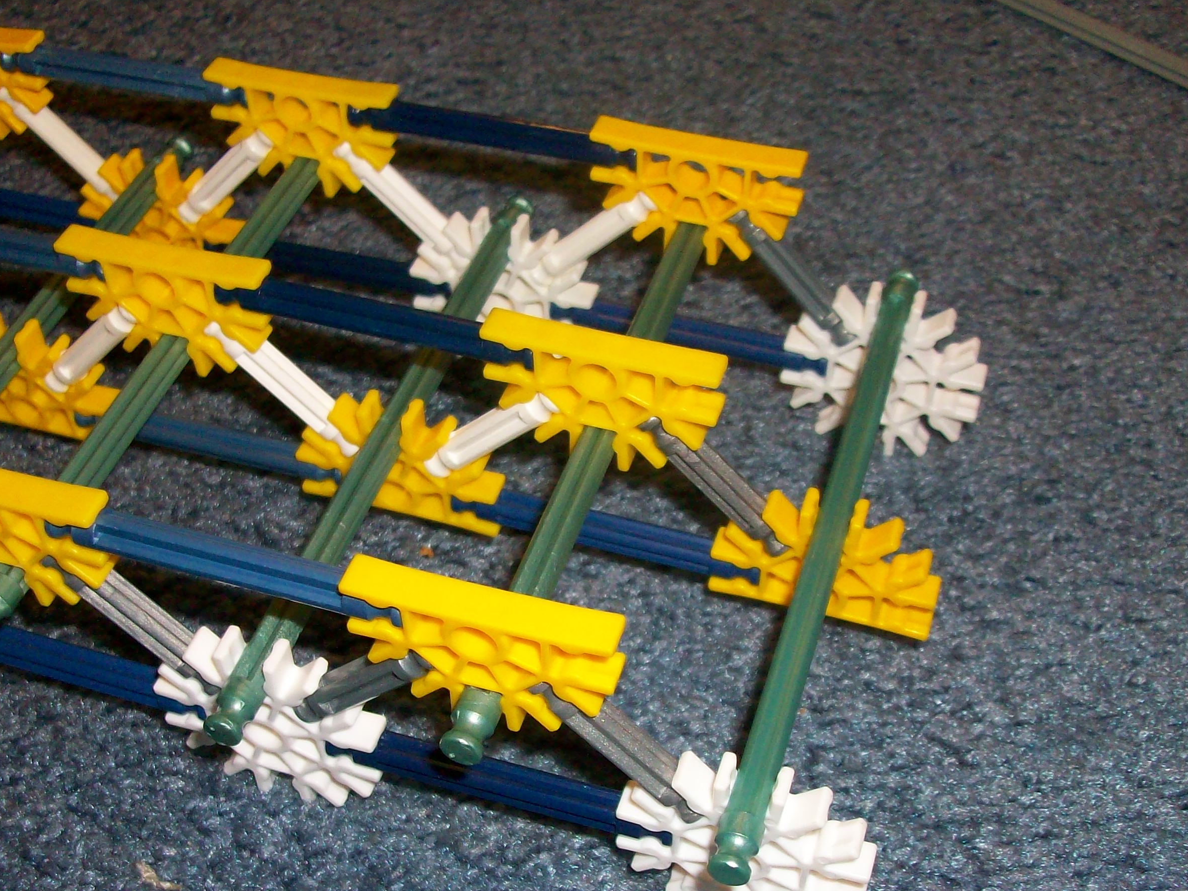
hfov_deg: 42.9
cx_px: 603
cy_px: 543
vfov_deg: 32.8
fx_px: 1510
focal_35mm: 44
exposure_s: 1/60
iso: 160
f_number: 2.8
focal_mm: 5.7
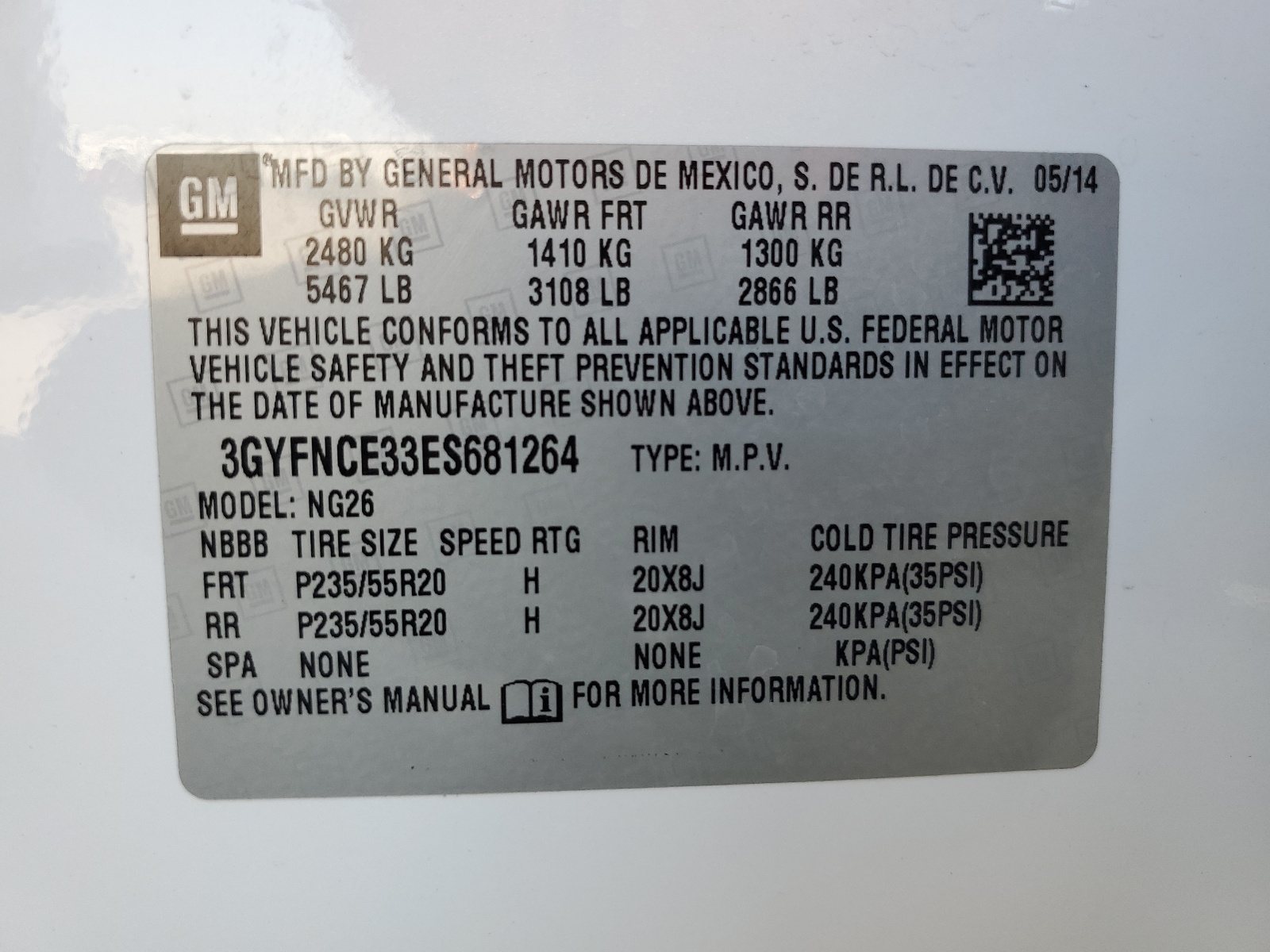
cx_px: 635
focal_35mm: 26
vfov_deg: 53.1
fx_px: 954
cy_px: 476
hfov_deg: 67.3
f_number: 1.5
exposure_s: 1/159
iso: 50
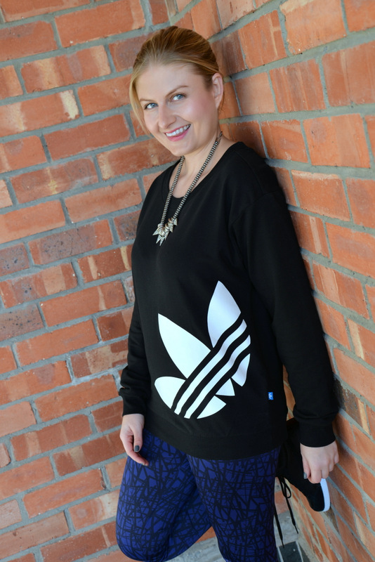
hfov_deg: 28.1
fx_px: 749
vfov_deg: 41.1
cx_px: 188
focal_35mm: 48
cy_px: 281
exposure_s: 1/125
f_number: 5.6
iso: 250
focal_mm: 48
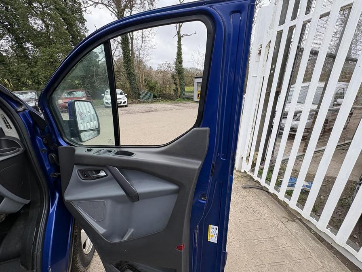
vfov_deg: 85.7
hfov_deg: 102.1
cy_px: 136
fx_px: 146
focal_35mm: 14
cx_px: 181
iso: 40
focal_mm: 2.22
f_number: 2.2
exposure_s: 1/215
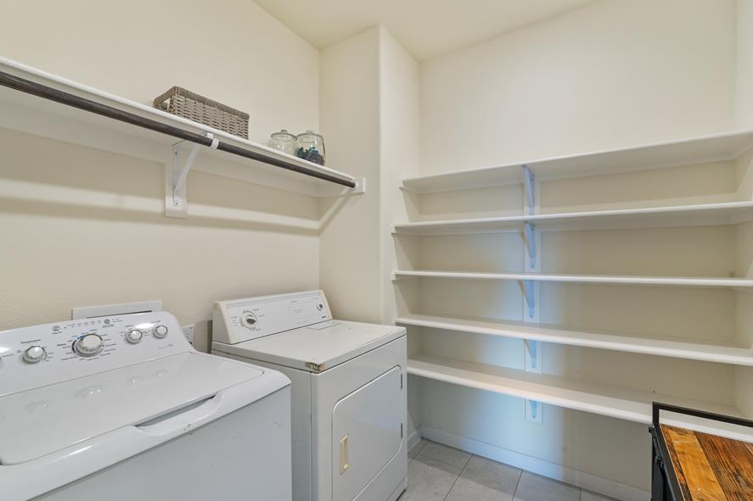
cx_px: 374
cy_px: 278
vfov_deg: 77.0
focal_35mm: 15
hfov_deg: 100.4
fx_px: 314
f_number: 11
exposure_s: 1/1.67
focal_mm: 13
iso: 100
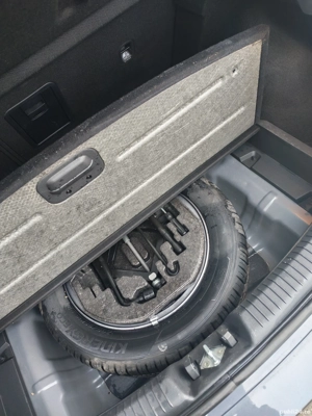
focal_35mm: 27
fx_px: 324
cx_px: 156
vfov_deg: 65.3
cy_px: 208
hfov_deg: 51.4
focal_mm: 6.12
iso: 640
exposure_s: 1/100
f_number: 1.9
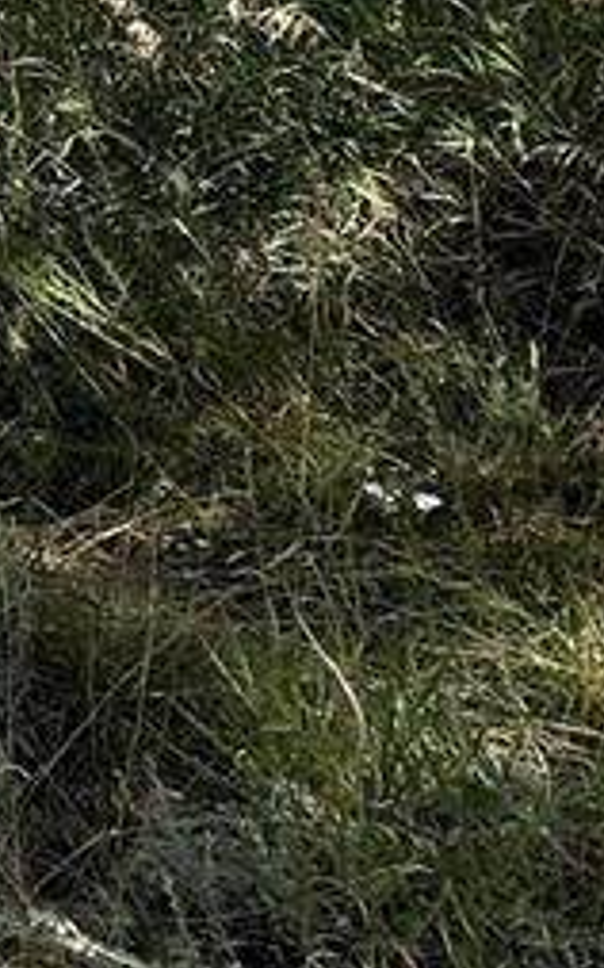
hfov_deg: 11.5
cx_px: -1212
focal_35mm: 60
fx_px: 1581
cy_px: -10
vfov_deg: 31.4
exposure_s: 1/734
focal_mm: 2.22
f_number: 2.2
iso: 50
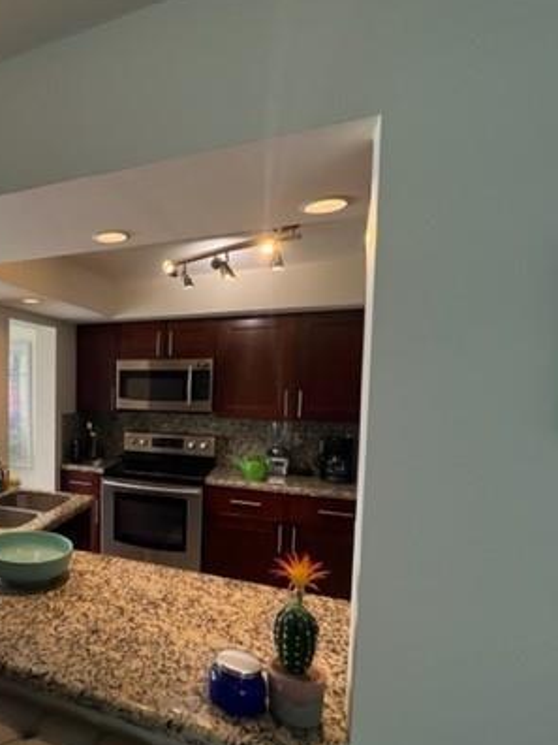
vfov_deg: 78.8
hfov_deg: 53.4
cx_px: 32
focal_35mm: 21
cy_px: 410
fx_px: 451
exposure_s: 1/122
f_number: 1.8
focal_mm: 1.57
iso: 32
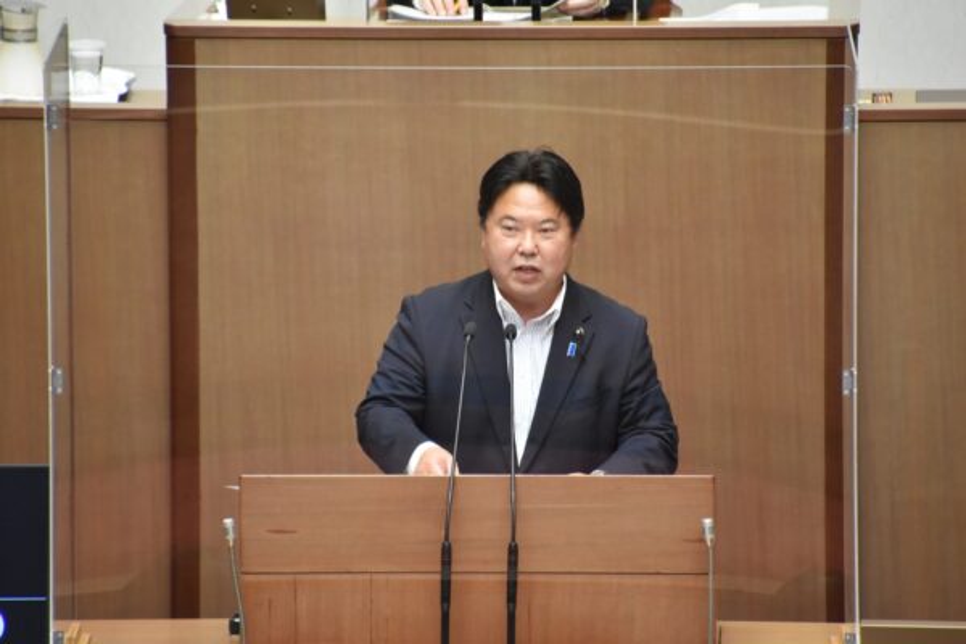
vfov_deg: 3.1
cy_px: 322
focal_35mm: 450
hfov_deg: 4.6
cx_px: 483
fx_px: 12074
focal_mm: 300
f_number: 6.3
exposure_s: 1/60
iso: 3200
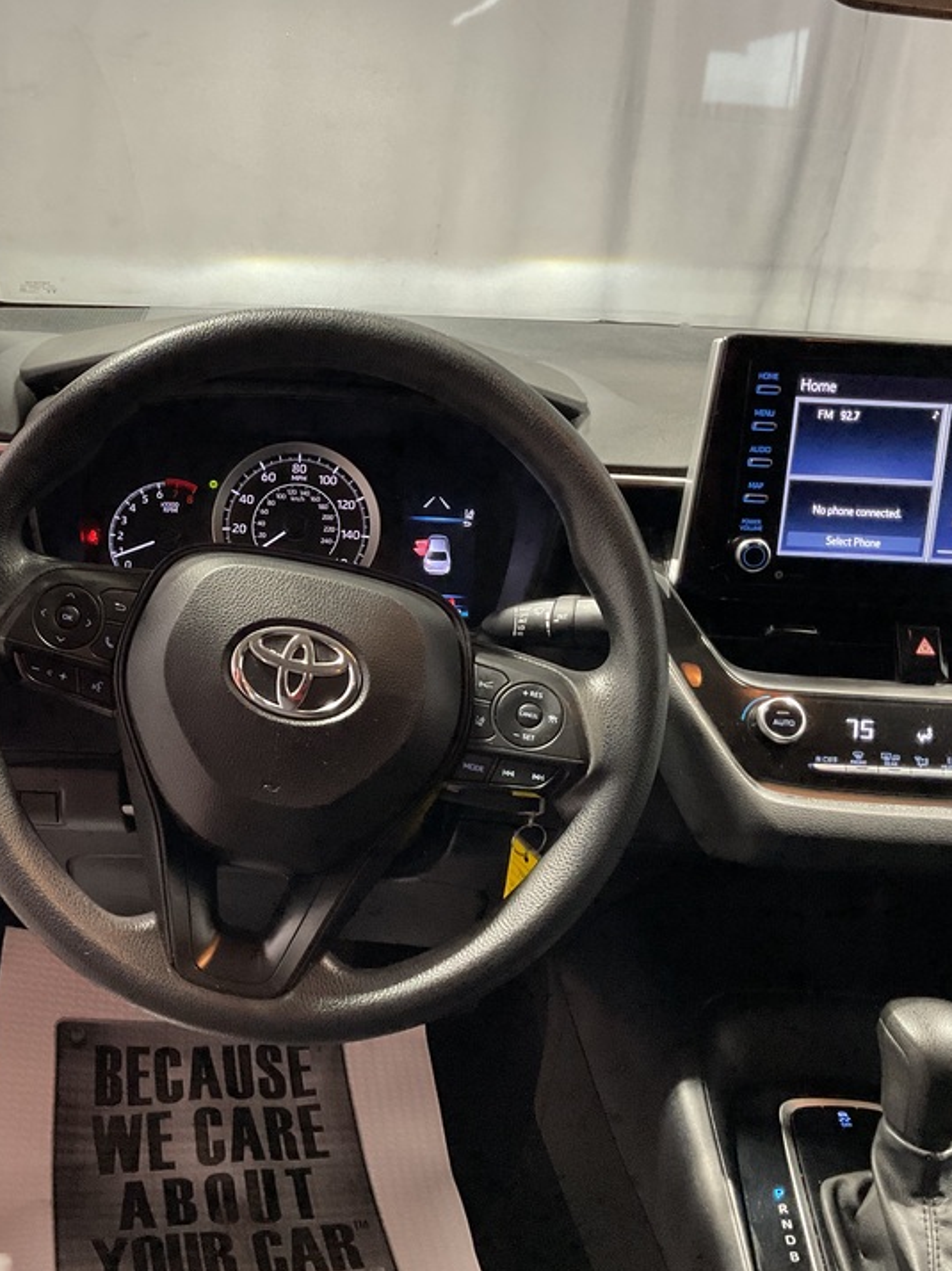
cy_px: 637
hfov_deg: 36.2
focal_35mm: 39
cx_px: 269
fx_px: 1431
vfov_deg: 47.9
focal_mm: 3
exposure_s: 1/60
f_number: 1.8
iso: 160
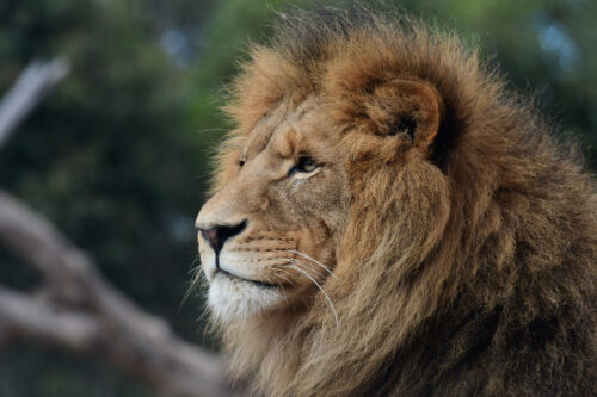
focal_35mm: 375
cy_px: 198
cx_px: 298
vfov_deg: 3.7
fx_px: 6216
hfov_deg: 5.5
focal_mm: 250
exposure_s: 1/1000
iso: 800
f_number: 6.3
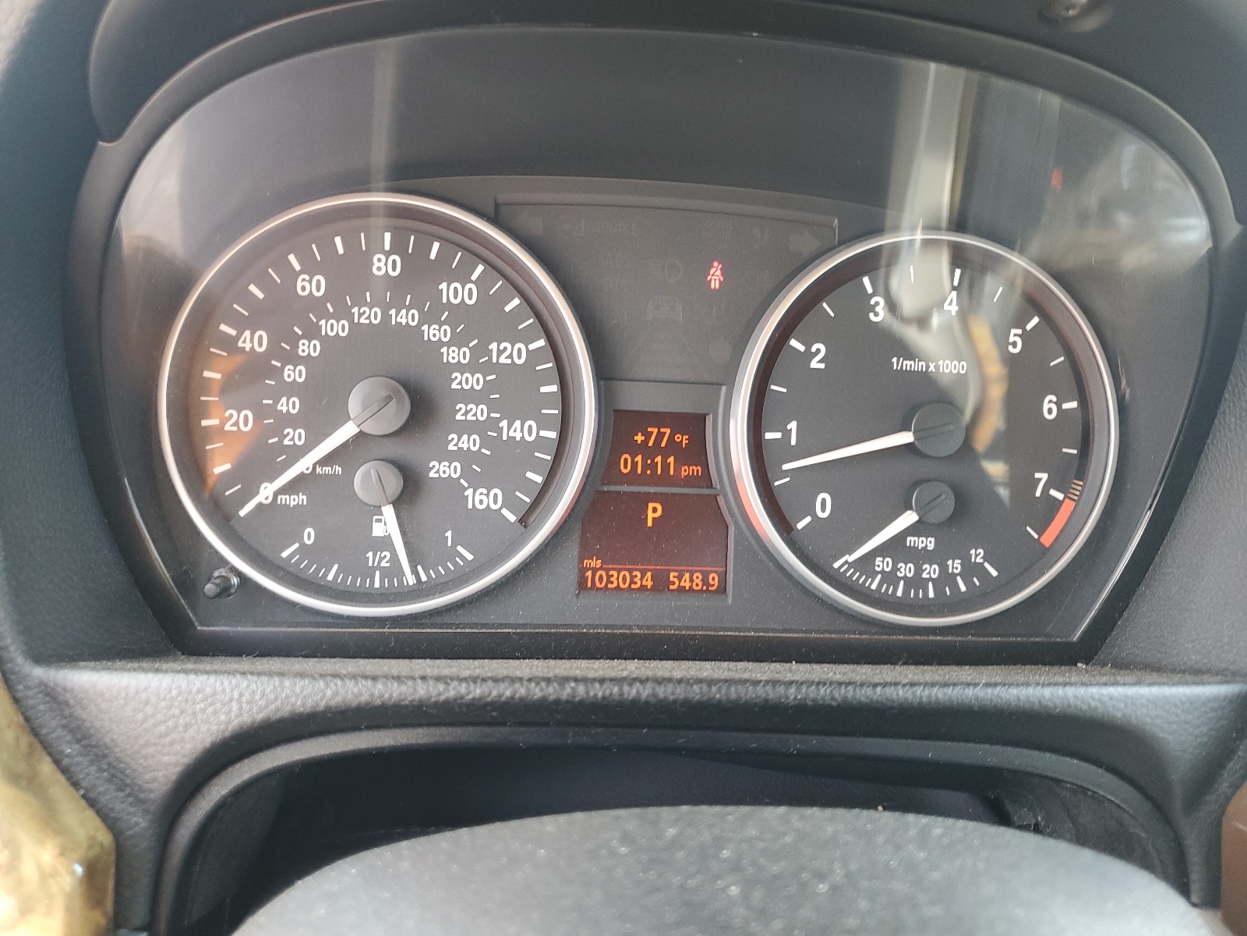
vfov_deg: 53.1
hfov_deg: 67.3
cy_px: 468
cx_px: 624
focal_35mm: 26
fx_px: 937
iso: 90
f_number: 1.5
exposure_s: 1/60.2
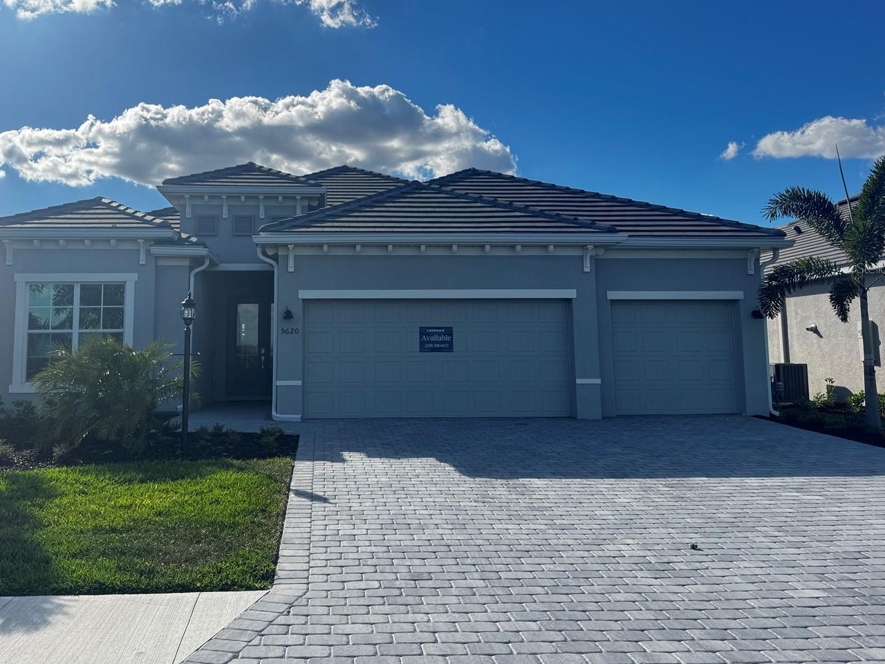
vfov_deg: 46.6
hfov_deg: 59.6
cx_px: 369
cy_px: 268
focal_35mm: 30
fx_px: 767
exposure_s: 1/3597
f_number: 1.78
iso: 80
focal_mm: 6.76
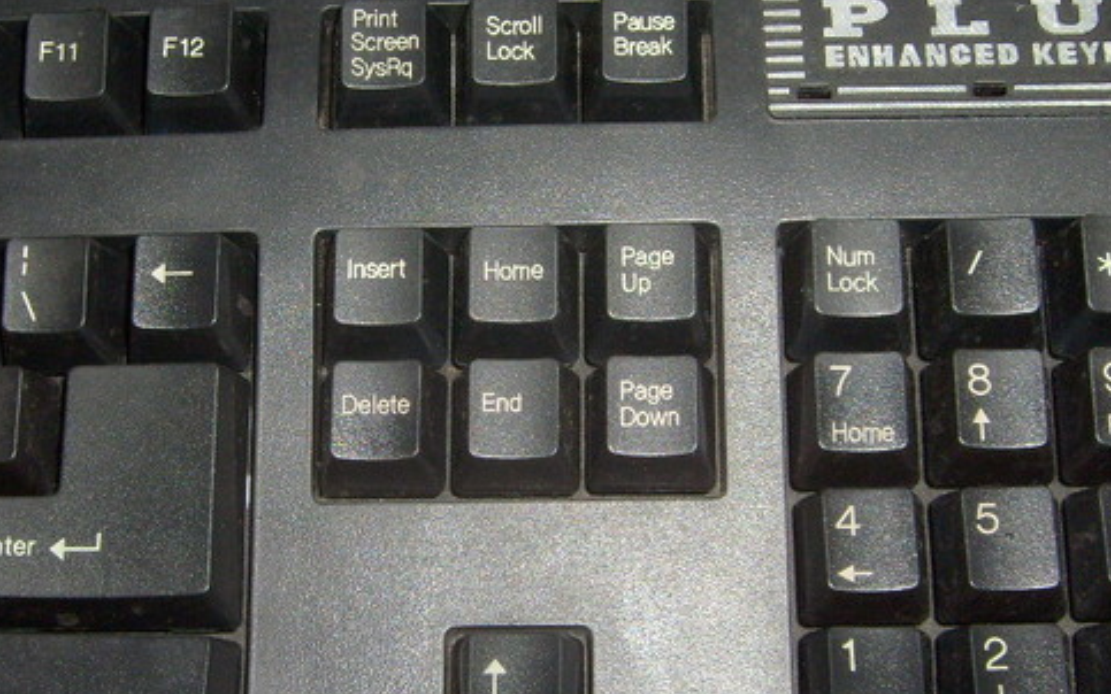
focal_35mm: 59
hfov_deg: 34.5
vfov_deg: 22.0
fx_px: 1787
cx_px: 536
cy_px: 402
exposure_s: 1/45
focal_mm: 5.8
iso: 100
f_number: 2.8
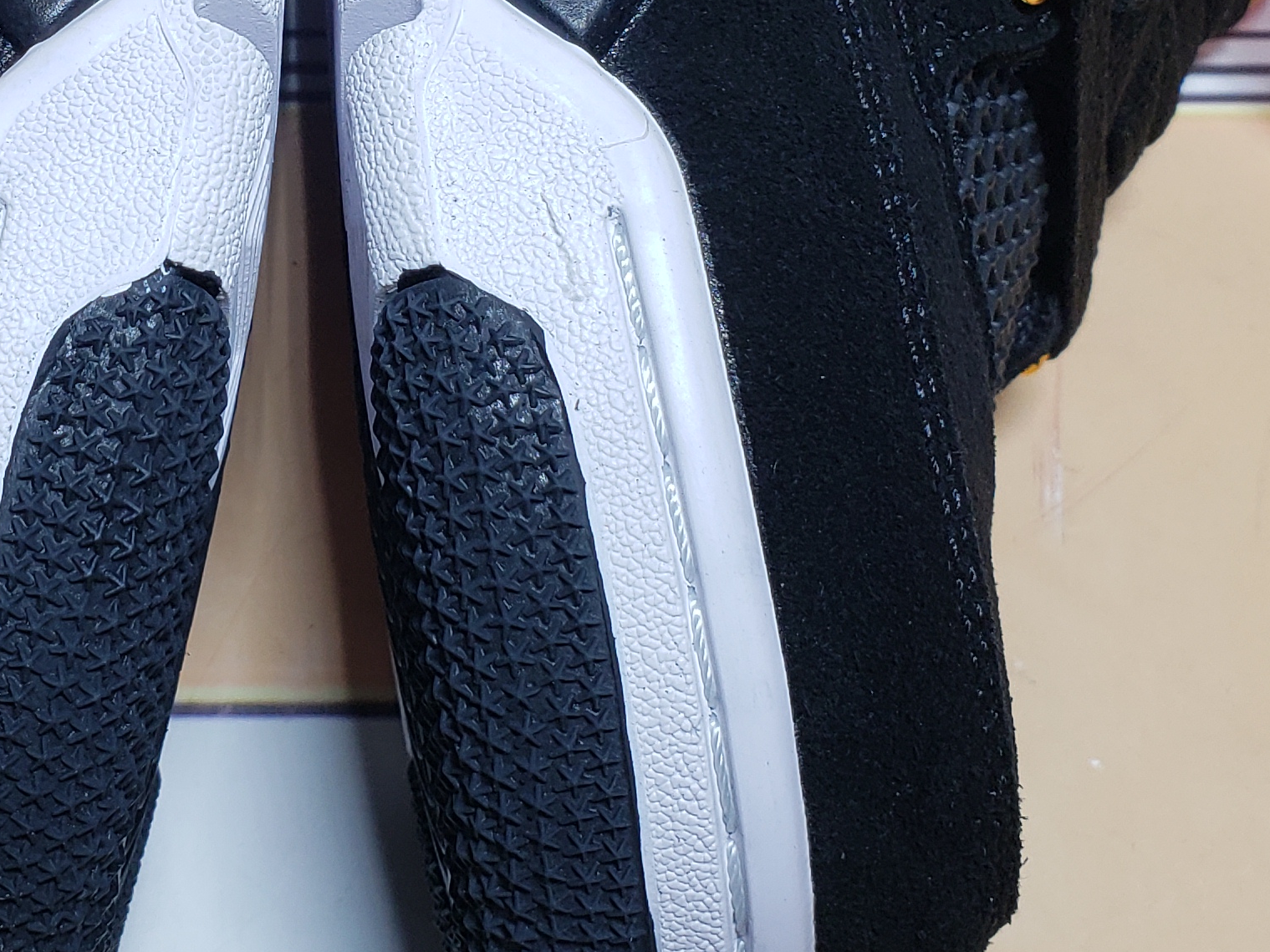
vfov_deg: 20.8
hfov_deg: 27.6
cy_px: 78
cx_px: 244
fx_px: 2531
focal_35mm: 69
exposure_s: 1/234
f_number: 2.4
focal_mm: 4.3
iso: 50
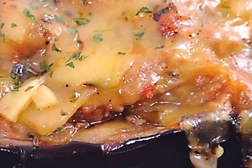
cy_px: 61
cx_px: 52
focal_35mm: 862
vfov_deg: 1.6
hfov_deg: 2.4
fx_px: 6036
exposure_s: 1/160
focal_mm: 300
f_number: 7.1
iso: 100
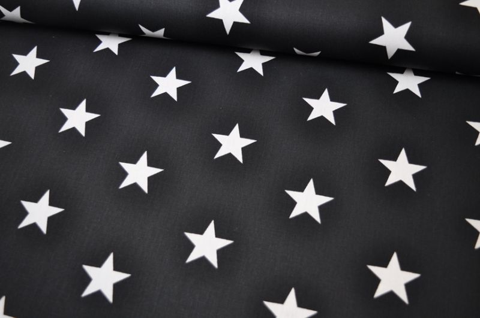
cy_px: 159
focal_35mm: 42
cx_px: 240
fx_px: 559
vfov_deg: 31.8
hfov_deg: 46.5
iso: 400
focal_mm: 28
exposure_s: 1/60
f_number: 4.2
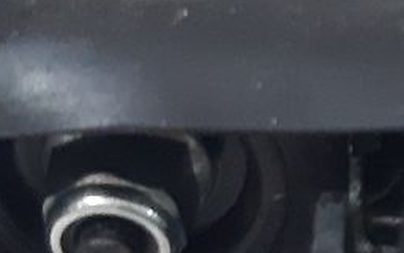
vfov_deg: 6.9
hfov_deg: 10.8
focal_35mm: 190
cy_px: 11
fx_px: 2092
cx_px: 514
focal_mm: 3.93
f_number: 1.7
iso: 320
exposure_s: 1/50
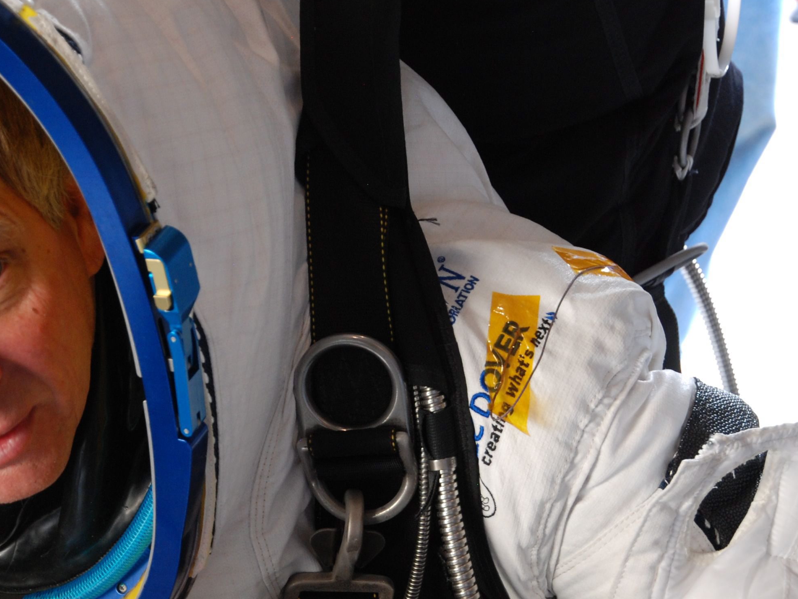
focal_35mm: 108
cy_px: 495
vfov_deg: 13.6
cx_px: 265
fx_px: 2490
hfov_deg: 18.2
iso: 400
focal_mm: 38
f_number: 4.8
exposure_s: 1/25
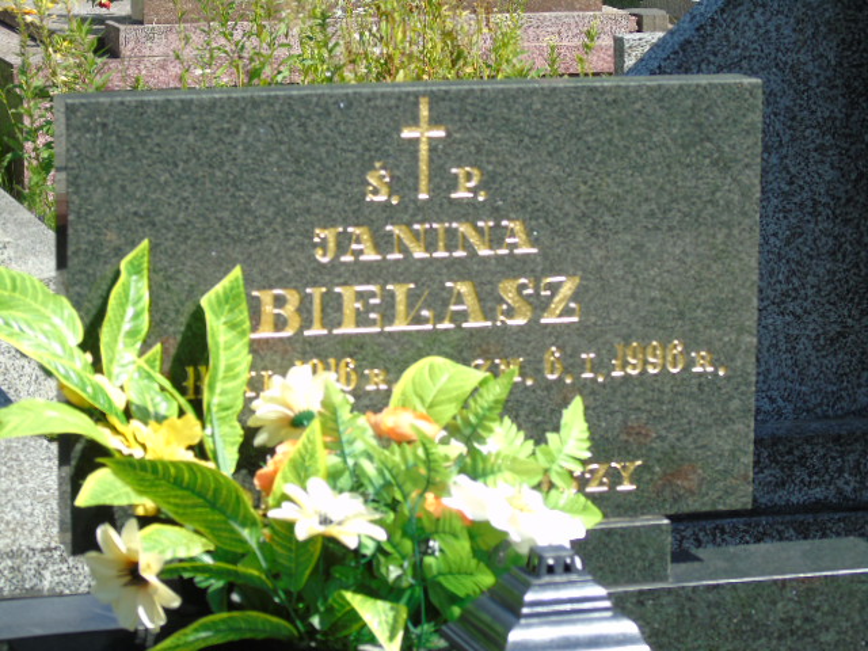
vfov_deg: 10.4
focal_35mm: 142
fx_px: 3561
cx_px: 434
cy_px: 326
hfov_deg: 13.9
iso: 80
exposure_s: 1/320
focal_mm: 25
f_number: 4.7
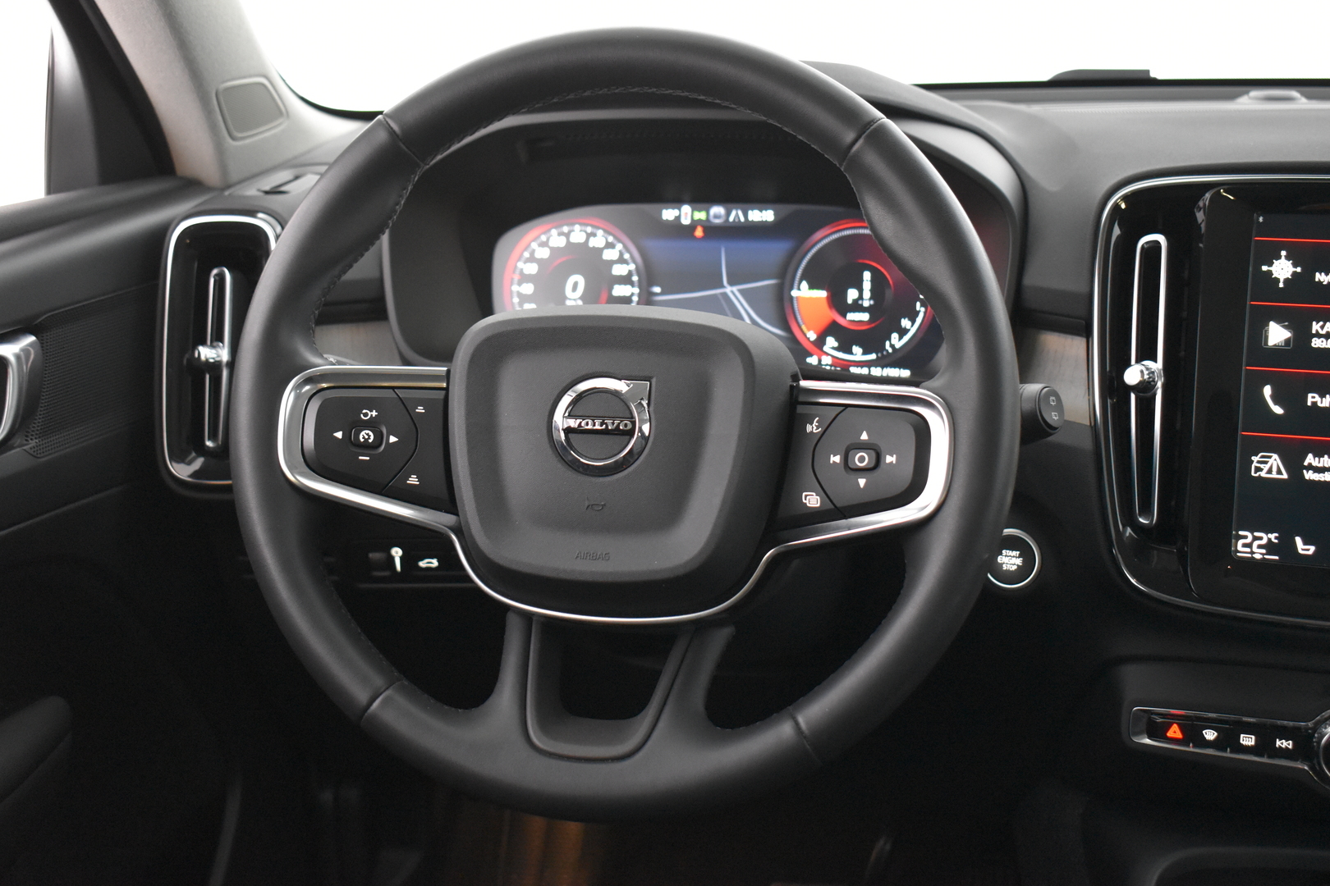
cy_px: 443
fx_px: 1718
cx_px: 665
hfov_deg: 42.3
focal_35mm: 46
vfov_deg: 28.9
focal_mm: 31
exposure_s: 1/15
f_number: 4.2
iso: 3200
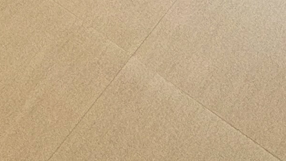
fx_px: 773
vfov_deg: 7.9
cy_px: -476
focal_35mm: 102
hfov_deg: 19.0
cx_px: -109
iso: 40
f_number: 2.2
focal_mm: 2.22
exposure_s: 1/362
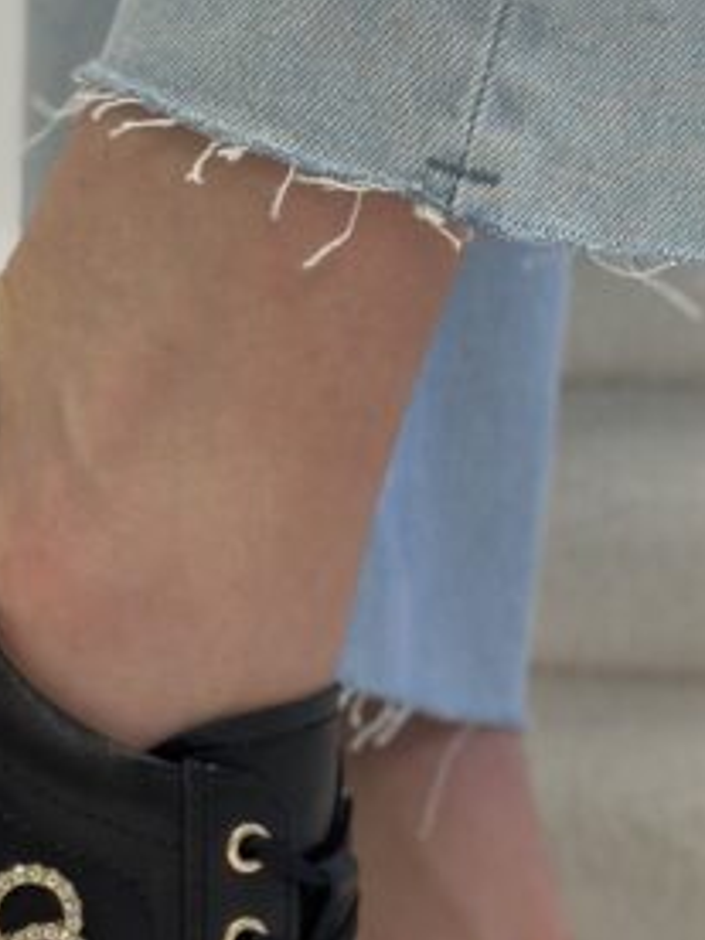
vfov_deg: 14.2
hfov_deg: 10.7
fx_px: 3775
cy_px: 623
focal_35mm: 139
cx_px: 398
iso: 160
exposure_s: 1/100
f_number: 1.78
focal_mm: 6.86
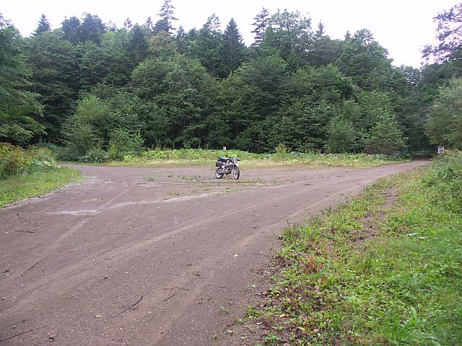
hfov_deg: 63.4
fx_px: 374
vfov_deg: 49.7
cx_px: 231
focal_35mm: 28
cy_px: 173
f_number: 3.2
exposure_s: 1/80
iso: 80
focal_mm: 7.2
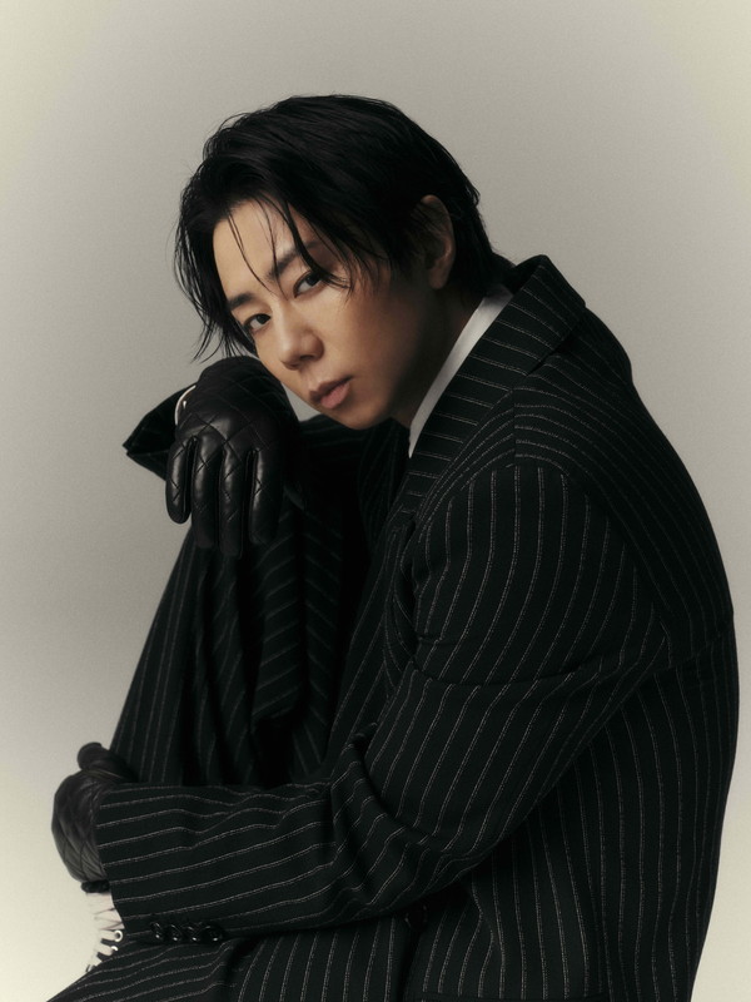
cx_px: 376
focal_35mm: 50
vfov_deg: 38.2
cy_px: 501
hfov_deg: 29.1
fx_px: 1446
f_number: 5.6
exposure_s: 1/125
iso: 100
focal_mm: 63
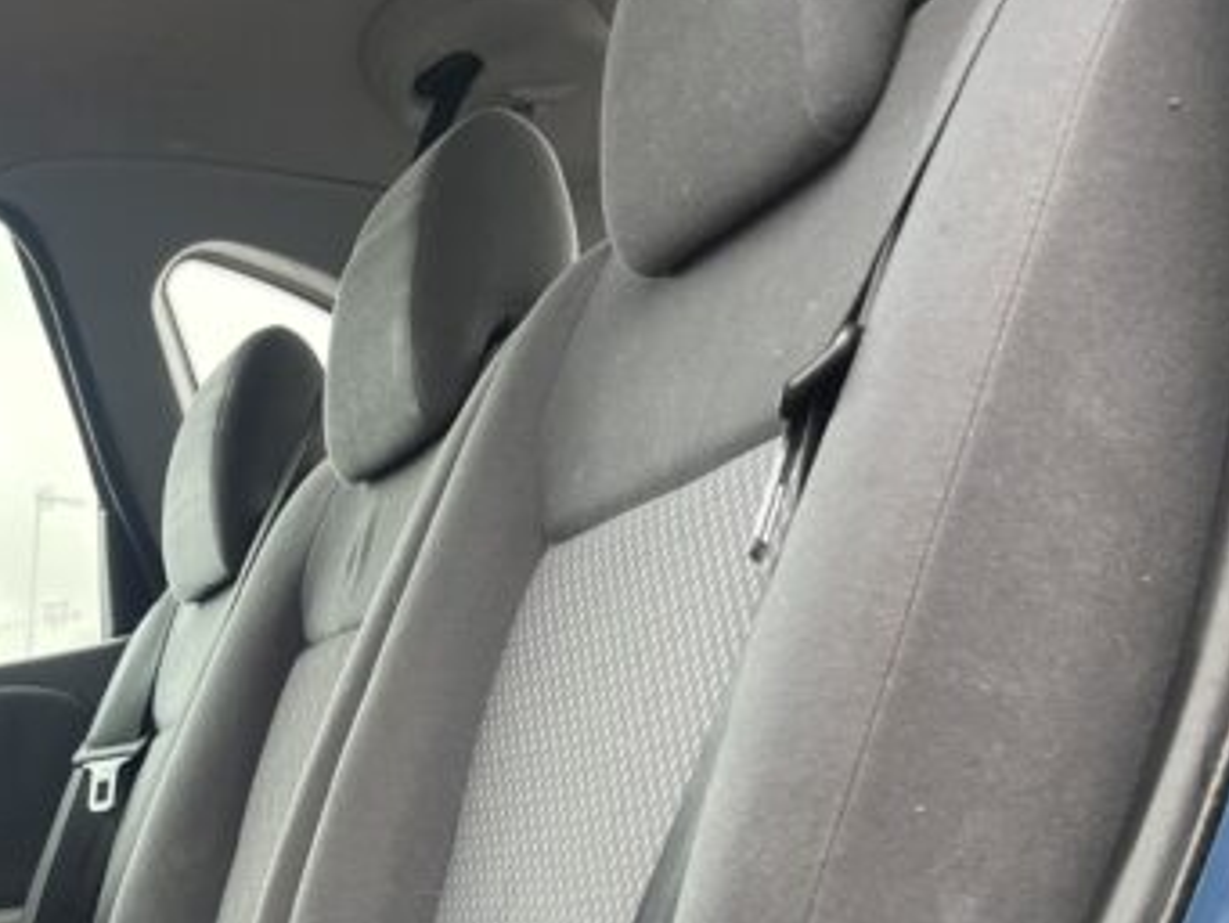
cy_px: 826
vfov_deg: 23.4
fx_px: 2166
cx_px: -76
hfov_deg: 29.1
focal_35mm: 61
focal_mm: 5.1
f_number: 1.6
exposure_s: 1/122
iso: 64
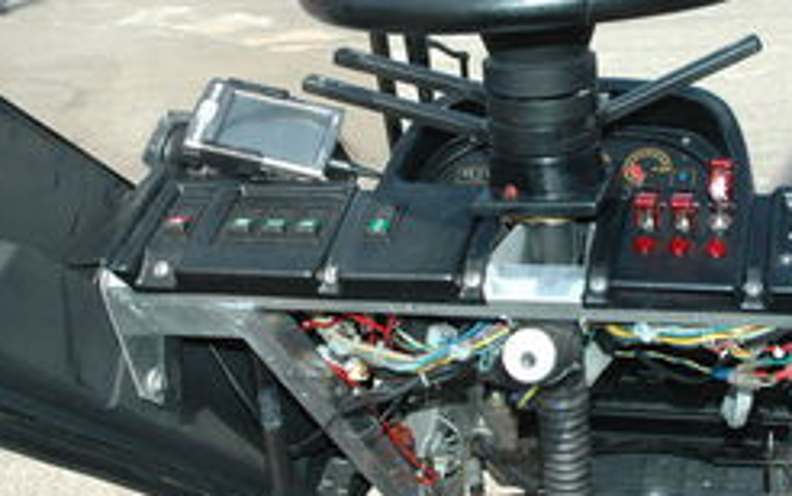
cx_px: 542
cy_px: 221
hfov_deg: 30.4
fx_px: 1443
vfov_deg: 19.5
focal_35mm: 67
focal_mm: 27
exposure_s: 1/500
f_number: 6.7
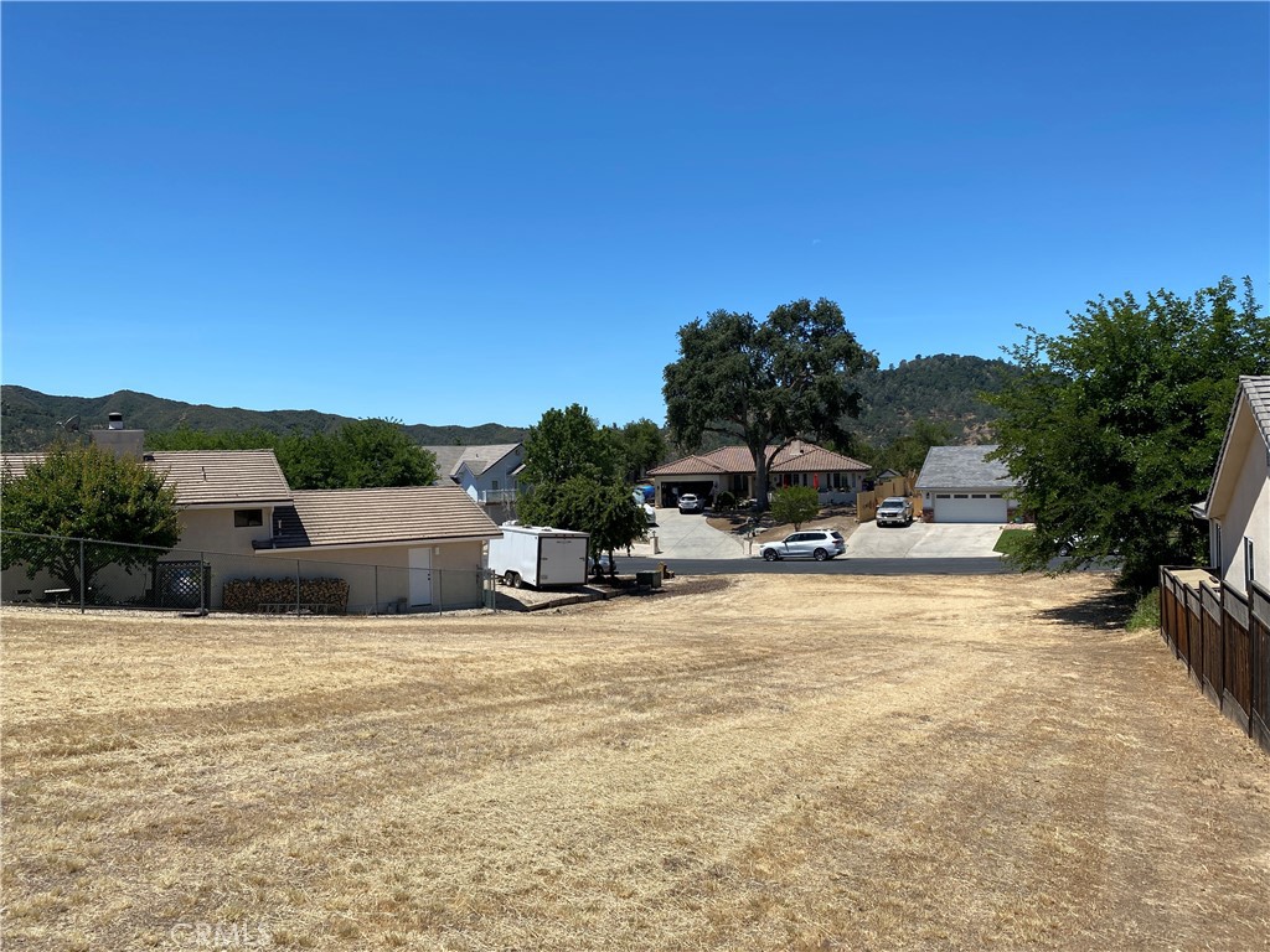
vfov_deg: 53.1
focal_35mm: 26
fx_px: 954
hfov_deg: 67.3
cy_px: 476
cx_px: 635
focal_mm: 4.25
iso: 32
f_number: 1.8
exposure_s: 1/3731
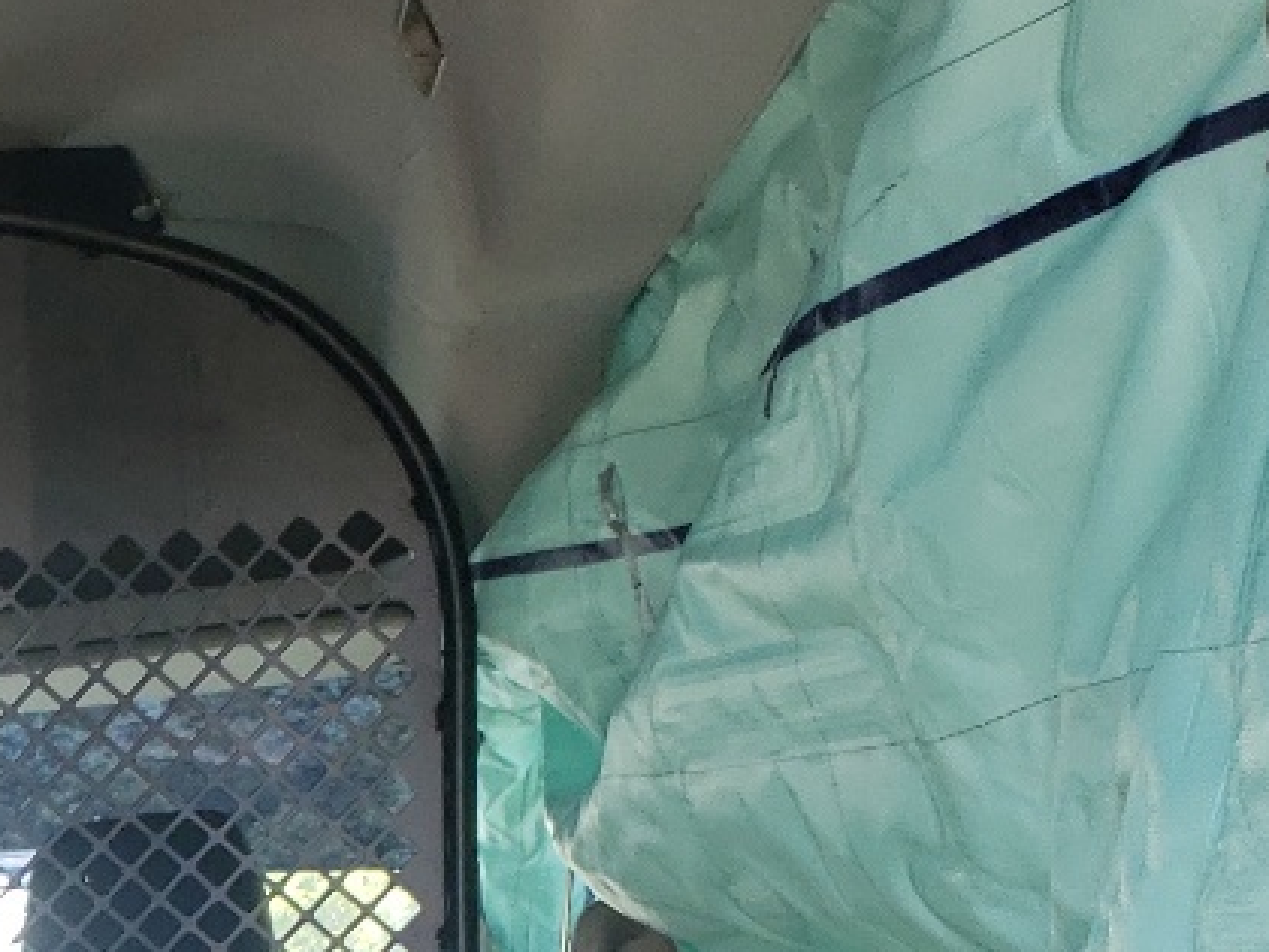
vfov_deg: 13.7
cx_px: -891
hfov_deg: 17.0
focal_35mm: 99
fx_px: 3629
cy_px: 1605
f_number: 1.5
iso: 50
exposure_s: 1/185
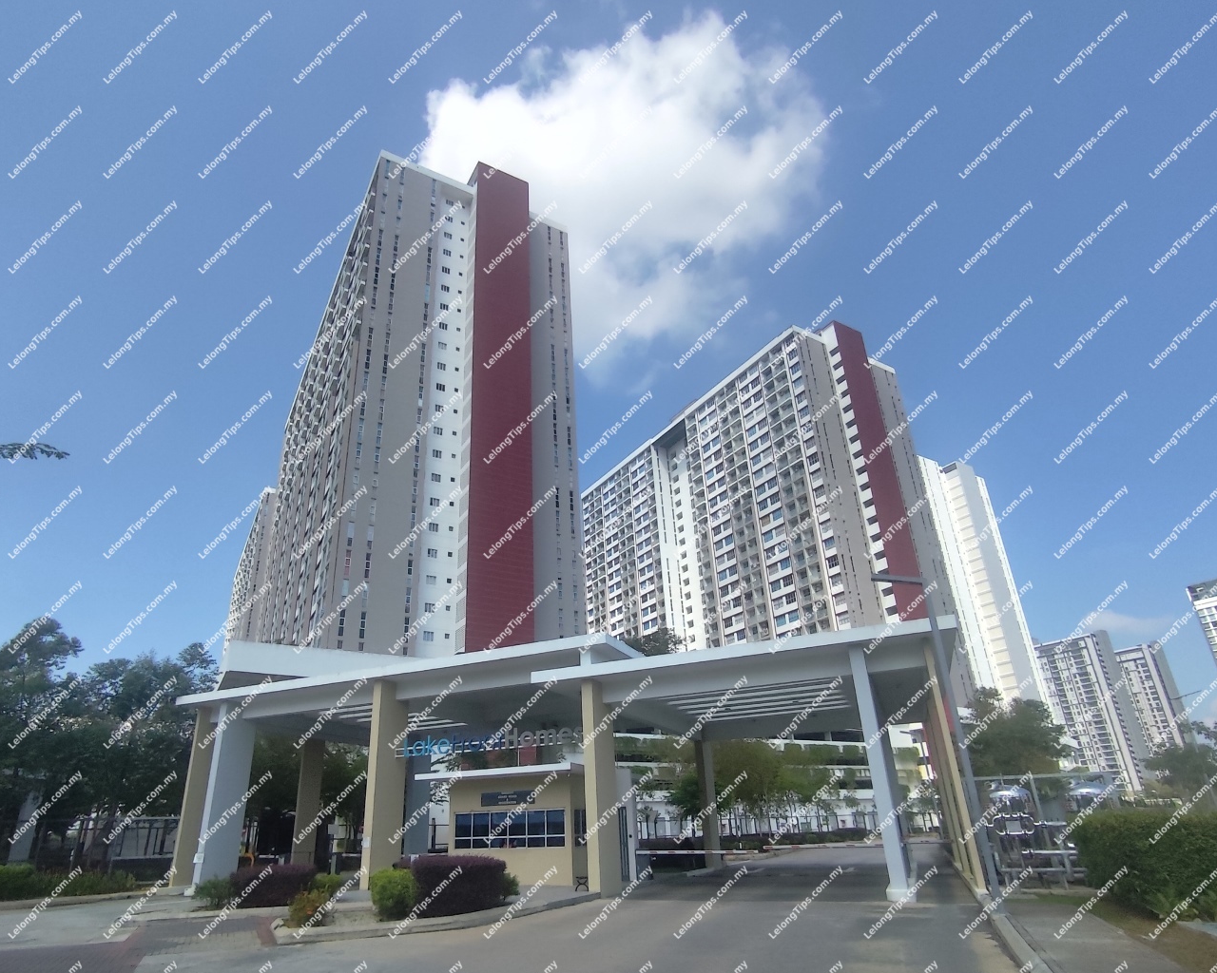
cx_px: 564
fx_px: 612
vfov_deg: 77.0
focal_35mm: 17
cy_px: 496
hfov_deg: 89.5
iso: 50
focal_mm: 1.65
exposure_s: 1/1722
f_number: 2.2
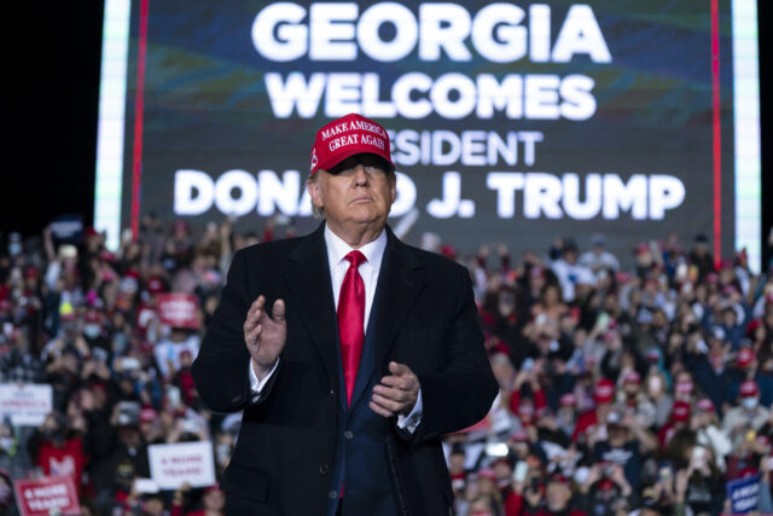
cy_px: 258
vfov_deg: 14.0
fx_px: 2105
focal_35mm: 98
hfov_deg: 20.8
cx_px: 386
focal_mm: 98
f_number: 4
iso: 2000
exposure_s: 1/800
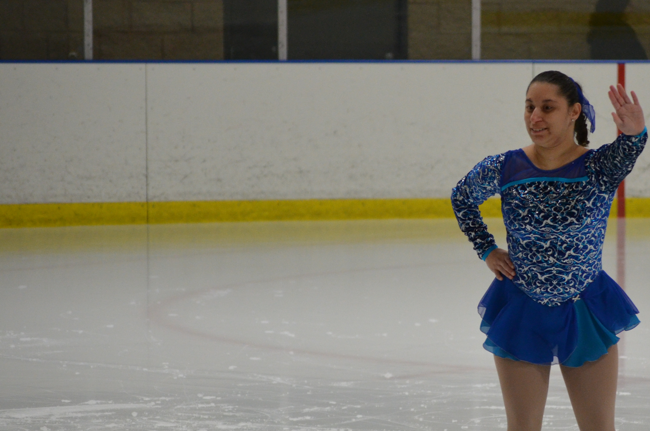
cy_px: 250
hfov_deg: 8.1
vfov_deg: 5.4
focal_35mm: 255
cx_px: 514
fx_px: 4594
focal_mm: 102
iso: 1600
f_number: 4.5
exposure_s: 1/250
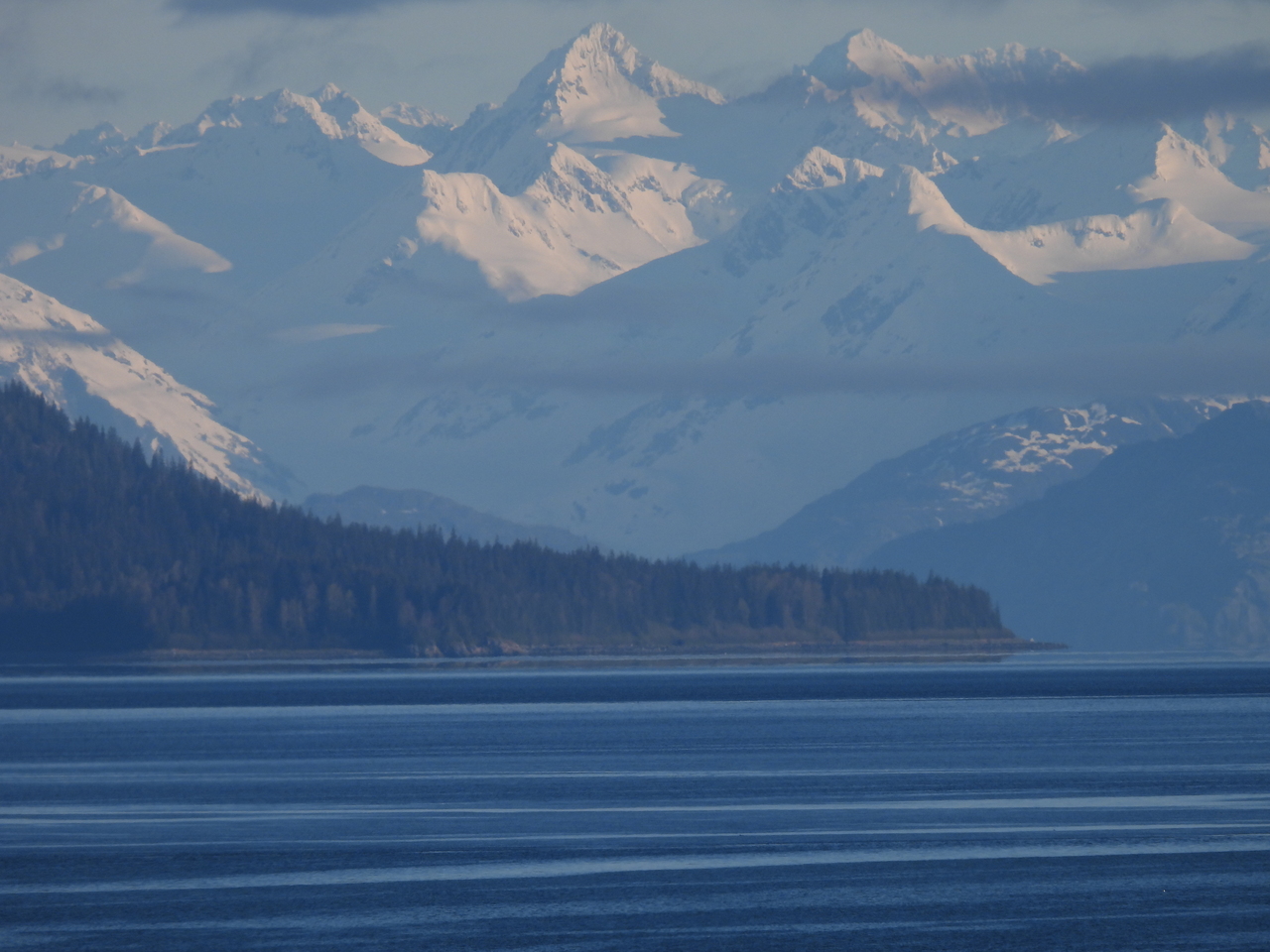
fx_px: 34854
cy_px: 476
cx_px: 635
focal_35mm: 950
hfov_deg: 2.1
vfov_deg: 1.6
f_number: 5.6
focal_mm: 170
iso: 100
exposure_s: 1/640
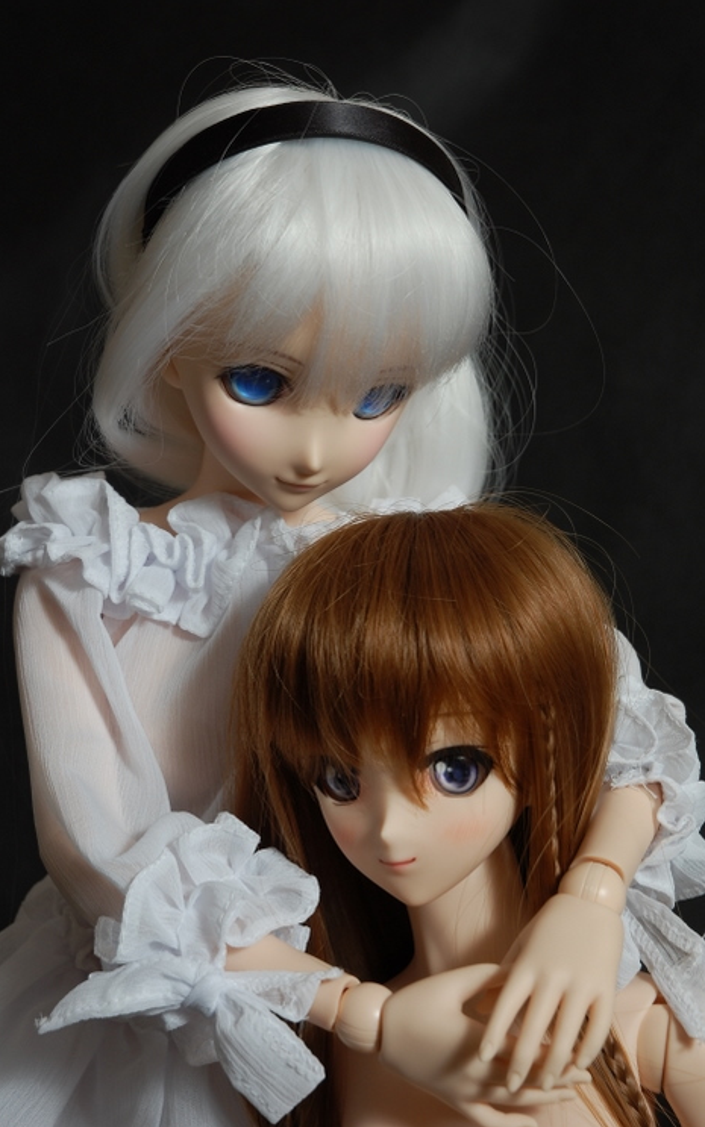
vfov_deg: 26.8
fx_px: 2367
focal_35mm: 77
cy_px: 564
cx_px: 349
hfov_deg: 16.9
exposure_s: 1/125
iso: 200
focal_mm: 50
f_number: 9
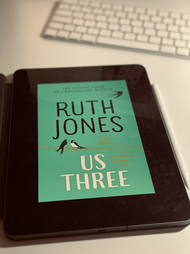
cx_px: 95
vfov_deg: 36.8
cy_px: 127
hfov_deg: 28.0
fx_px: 381
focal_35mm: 52
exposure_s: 1/40
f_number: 2
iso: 160
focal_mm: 6
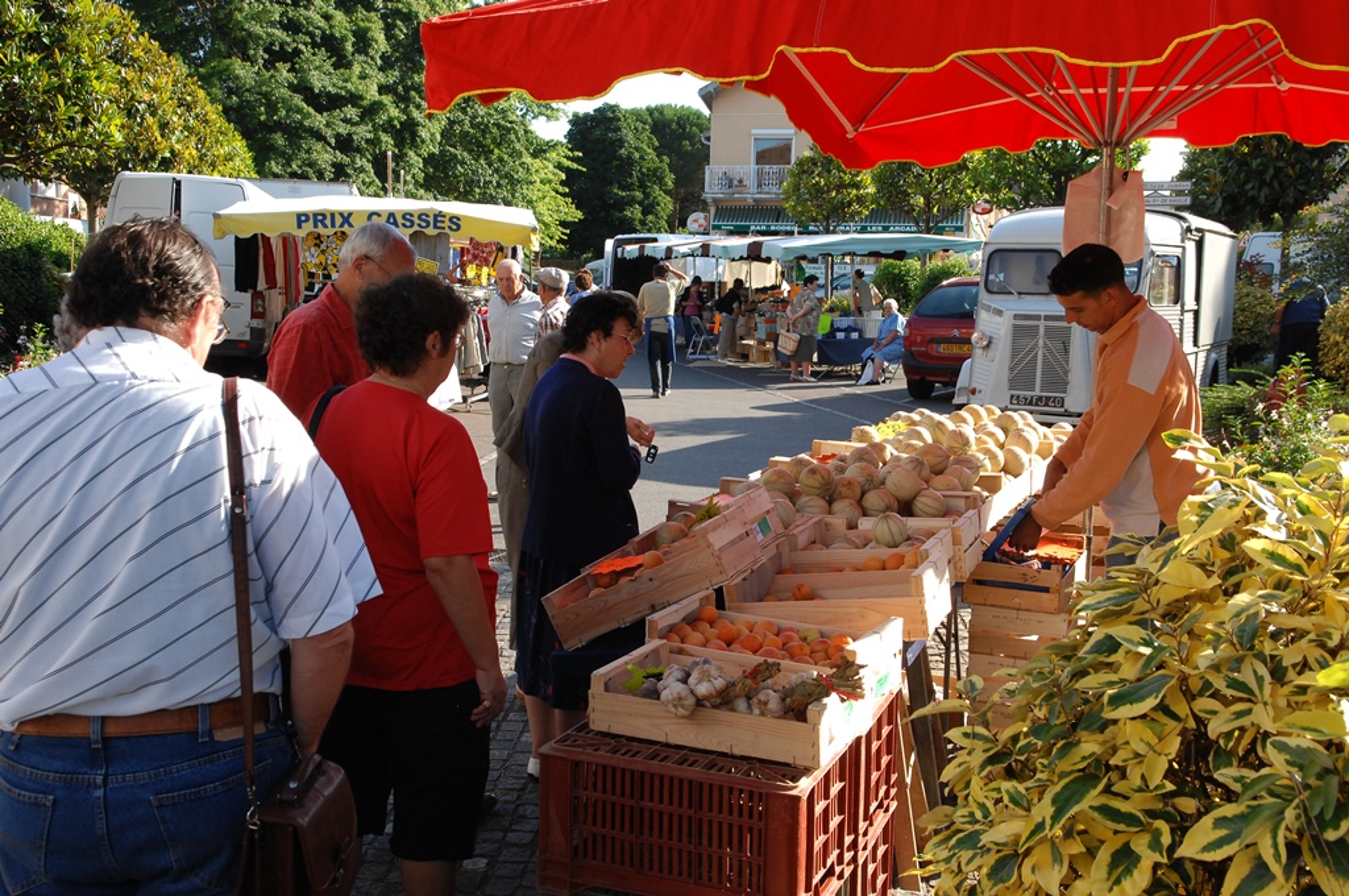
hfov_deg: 53.2
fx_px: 1347
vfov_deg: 36.8
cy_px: 448
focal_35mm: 36
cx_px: 674
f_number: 7.6
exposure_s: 1/250
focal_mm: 24
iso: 400
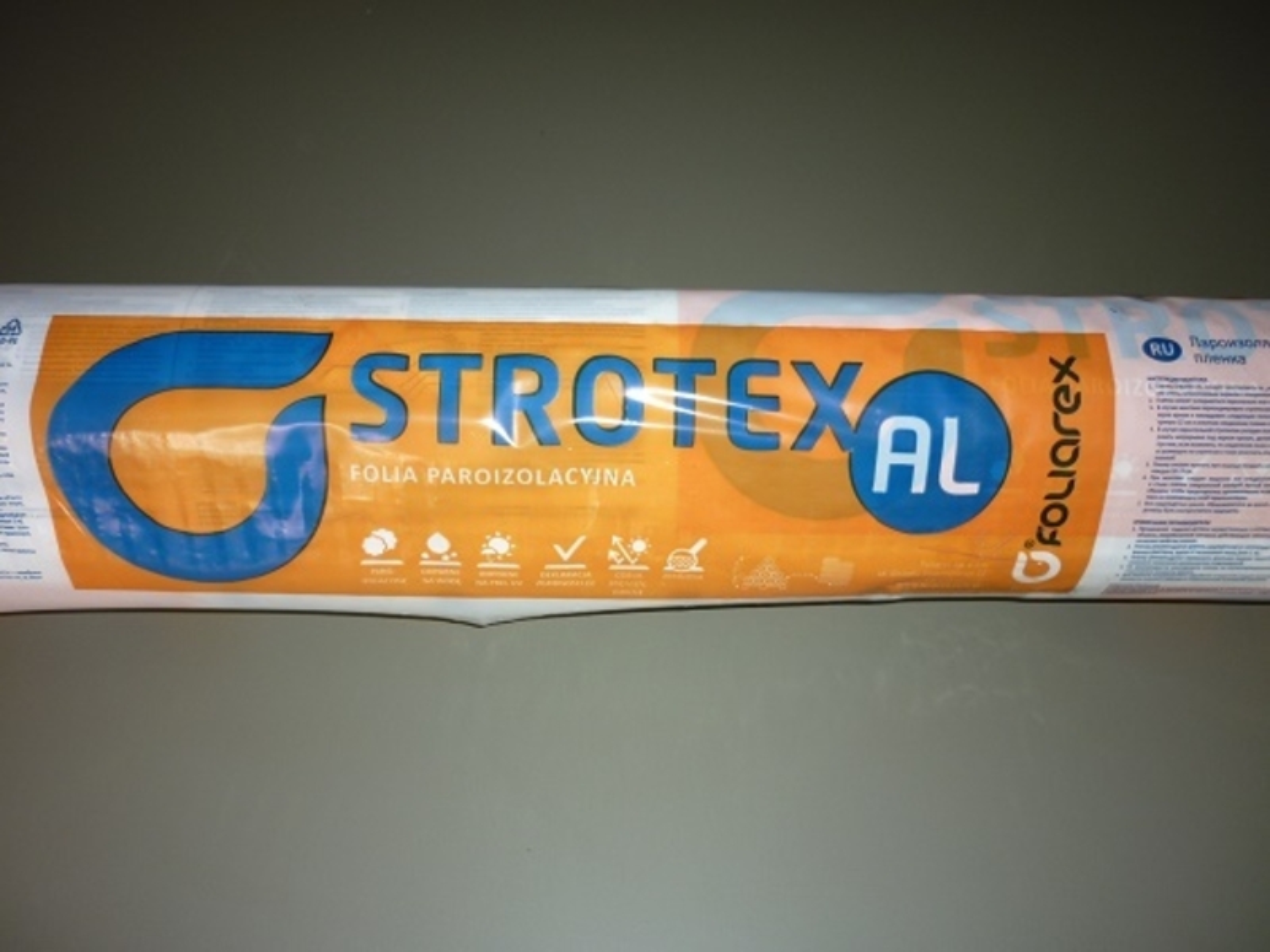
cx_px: 635
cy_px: 476
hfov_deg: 55.4
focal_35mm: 33
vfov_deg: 42.9
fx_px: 1211
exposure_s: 1/30
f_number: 2.8
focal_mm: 5.5
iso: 100
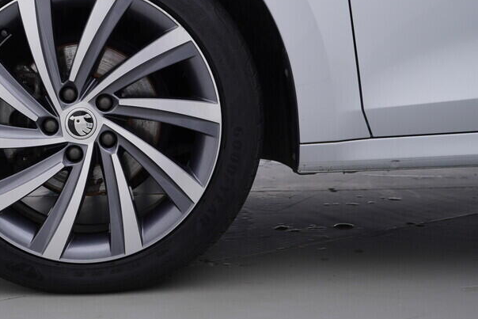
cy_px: 76
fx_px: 810
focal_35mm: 61
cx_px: 99
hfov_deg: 32.0
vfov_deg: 22.1
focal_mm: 24
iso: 125
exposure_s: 1/80
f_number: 4
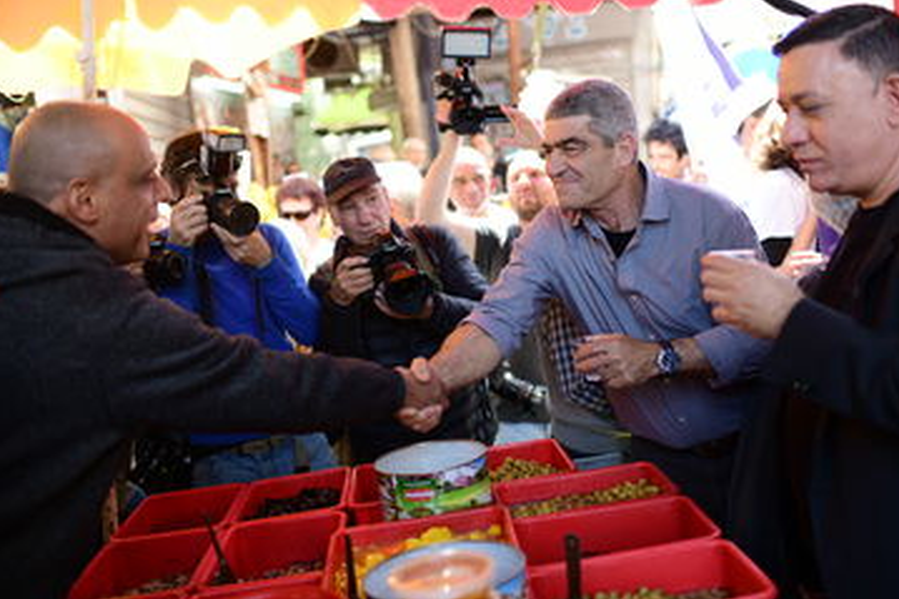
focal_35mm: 39
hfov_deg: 49.5
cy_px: 311
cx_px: 491
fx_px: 973
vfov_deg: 34.2
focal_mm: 35
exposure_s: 1/250
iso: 200
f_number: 2.5
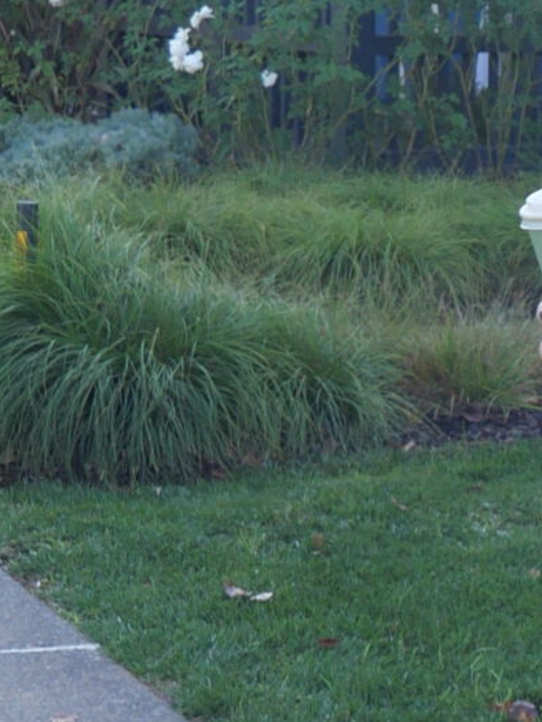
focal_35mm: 117
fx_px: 2442
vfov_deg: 16.8
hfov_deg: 12.2
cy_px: 253
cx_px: 766
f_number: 4.5
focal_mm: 10.9
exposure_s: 1/125
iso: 200
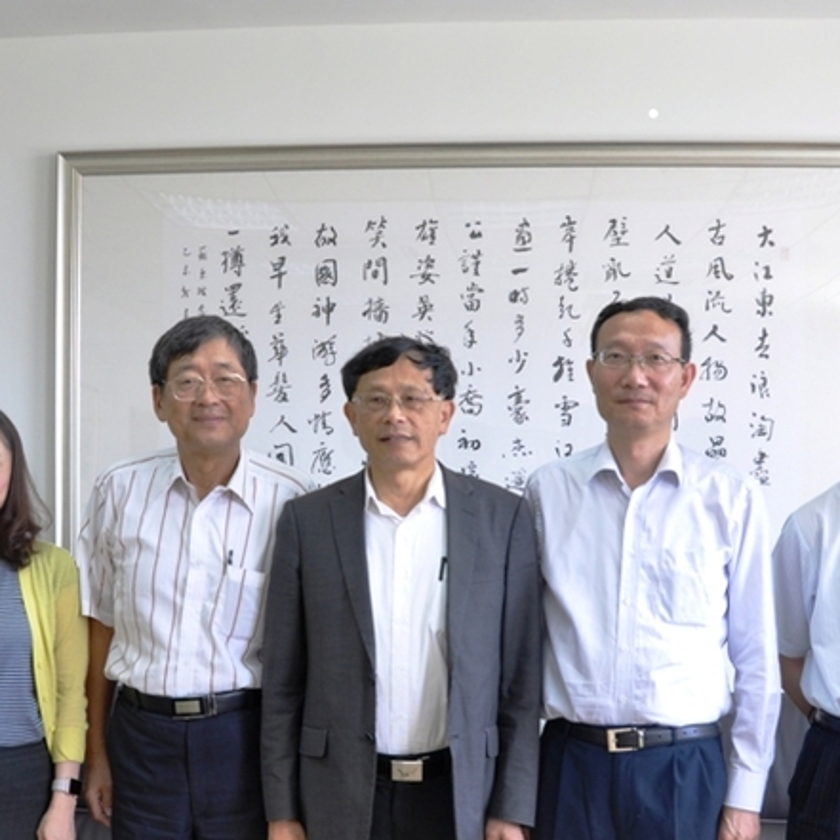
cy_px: 601
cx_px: 404
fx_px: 1428
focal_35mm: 52
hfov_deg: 32.8
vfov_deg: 32.3
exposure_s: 1/20
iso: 200
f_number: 6.3
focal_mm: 18
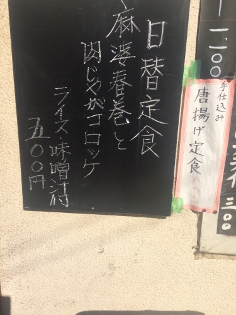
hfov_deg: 48.2
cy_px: 158
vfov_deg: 61.7
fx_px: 264
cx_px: 118
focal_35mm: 29
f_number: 2.2
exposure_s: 1/2564
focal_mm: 4.15
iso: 32
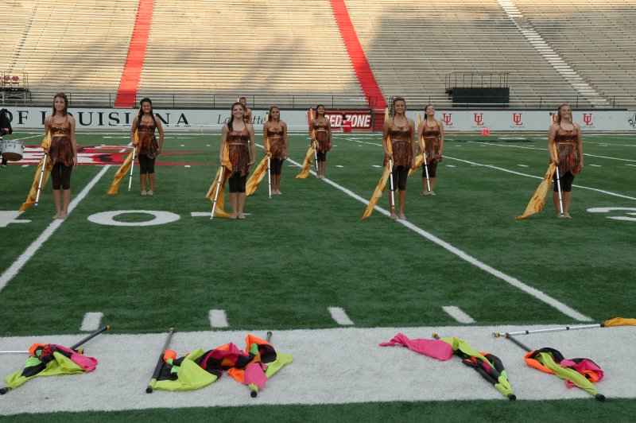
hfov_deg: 35.1
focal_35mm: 57
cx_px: 318
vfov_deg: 23.7
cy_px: 212
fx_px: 1006
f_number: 7.1
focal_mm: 38
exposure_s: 1/200
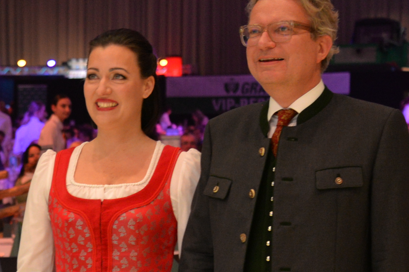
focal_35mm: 165
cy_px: 282
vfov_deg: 8.3
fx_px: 1874
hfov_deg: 12.3
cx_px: -12
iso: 800
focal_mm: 42
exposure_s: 1/60
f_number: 4.2
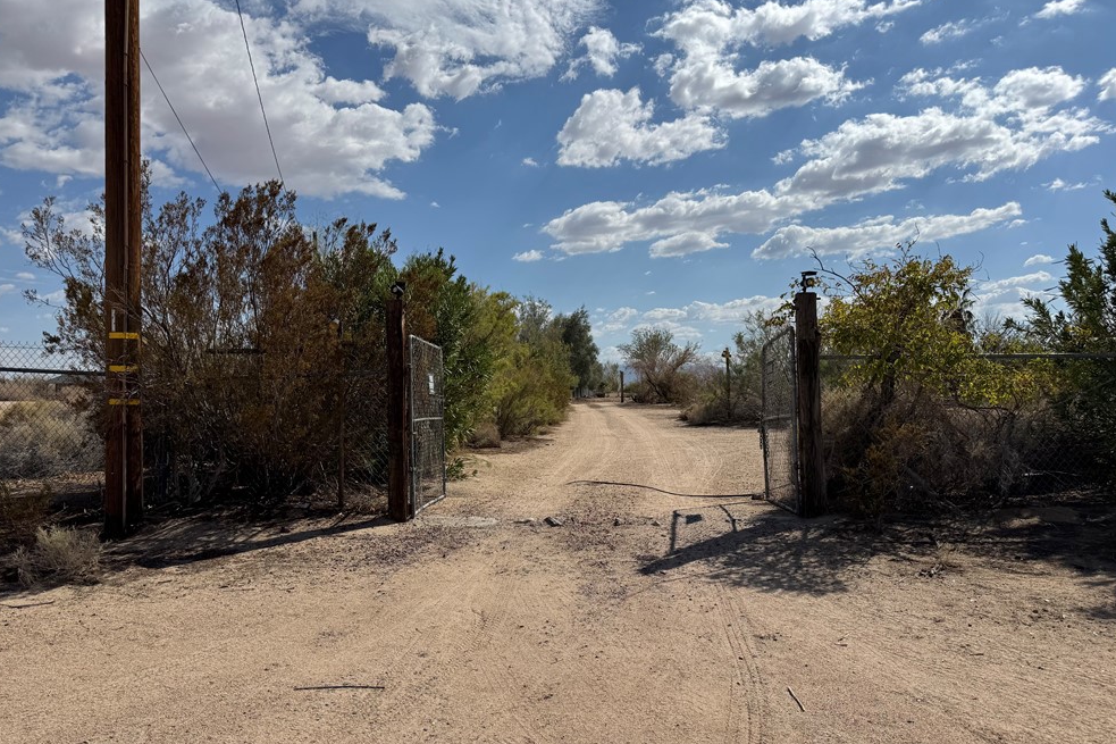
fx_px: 806
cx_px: 547
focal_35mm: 26
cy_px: 404
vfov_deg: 49.5
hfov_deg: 69.4
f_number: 1.78
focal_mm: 6.76
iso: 80
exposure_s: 1/12346
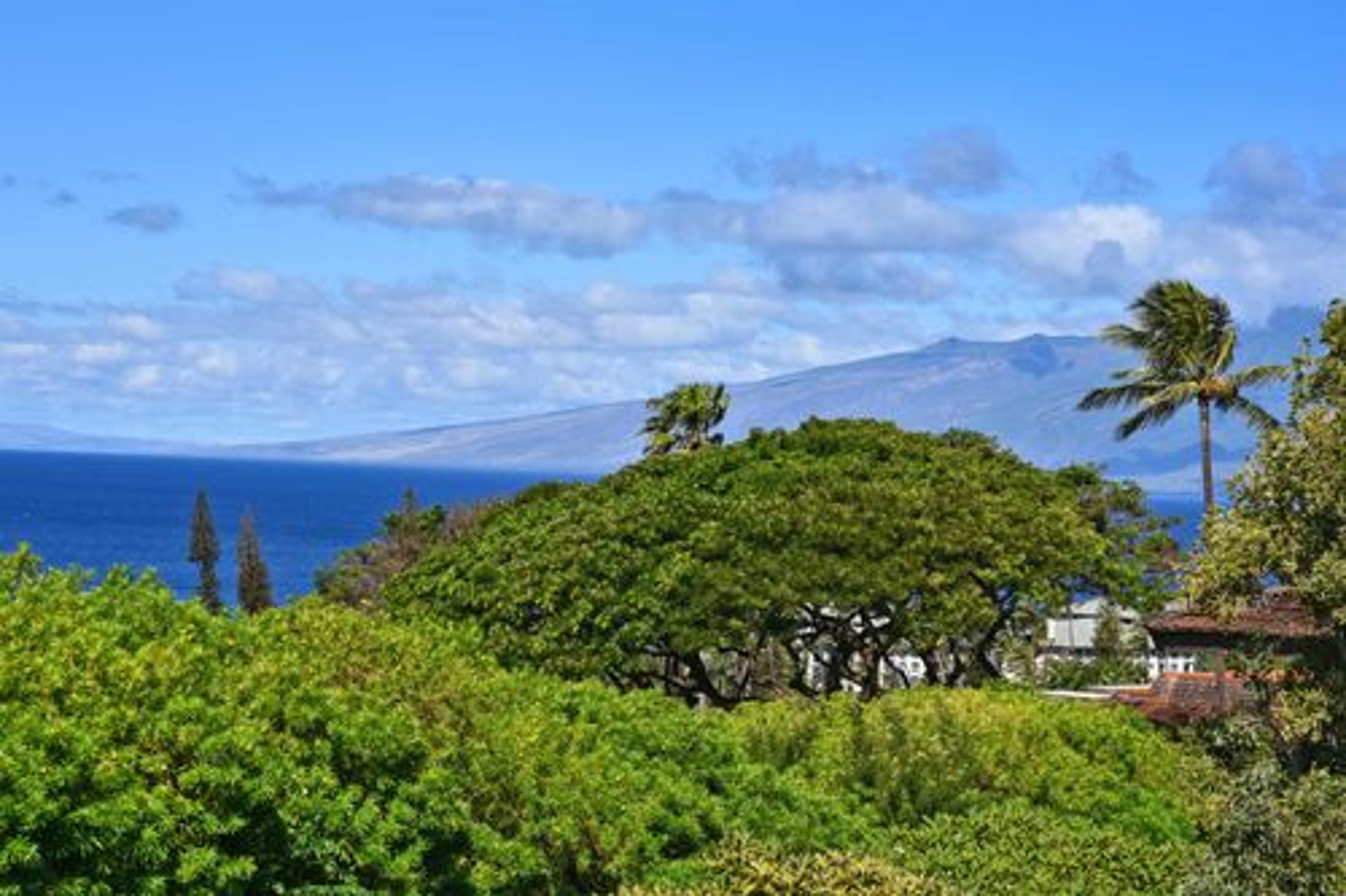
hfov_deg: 22.1
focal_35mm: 92
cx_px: 673
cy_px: 448
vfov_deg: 14.9
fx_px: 3438
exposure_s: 1/200
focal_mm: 92
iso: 100
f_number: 13
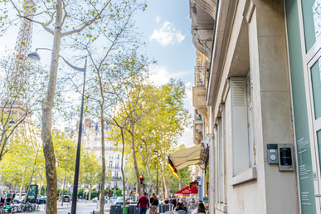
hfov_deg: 53.0
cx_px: 181
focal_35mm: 36
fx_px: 321
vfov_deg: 36.9
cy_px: 112
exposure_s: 1/1250
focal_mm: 24
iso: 320
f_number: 2.8
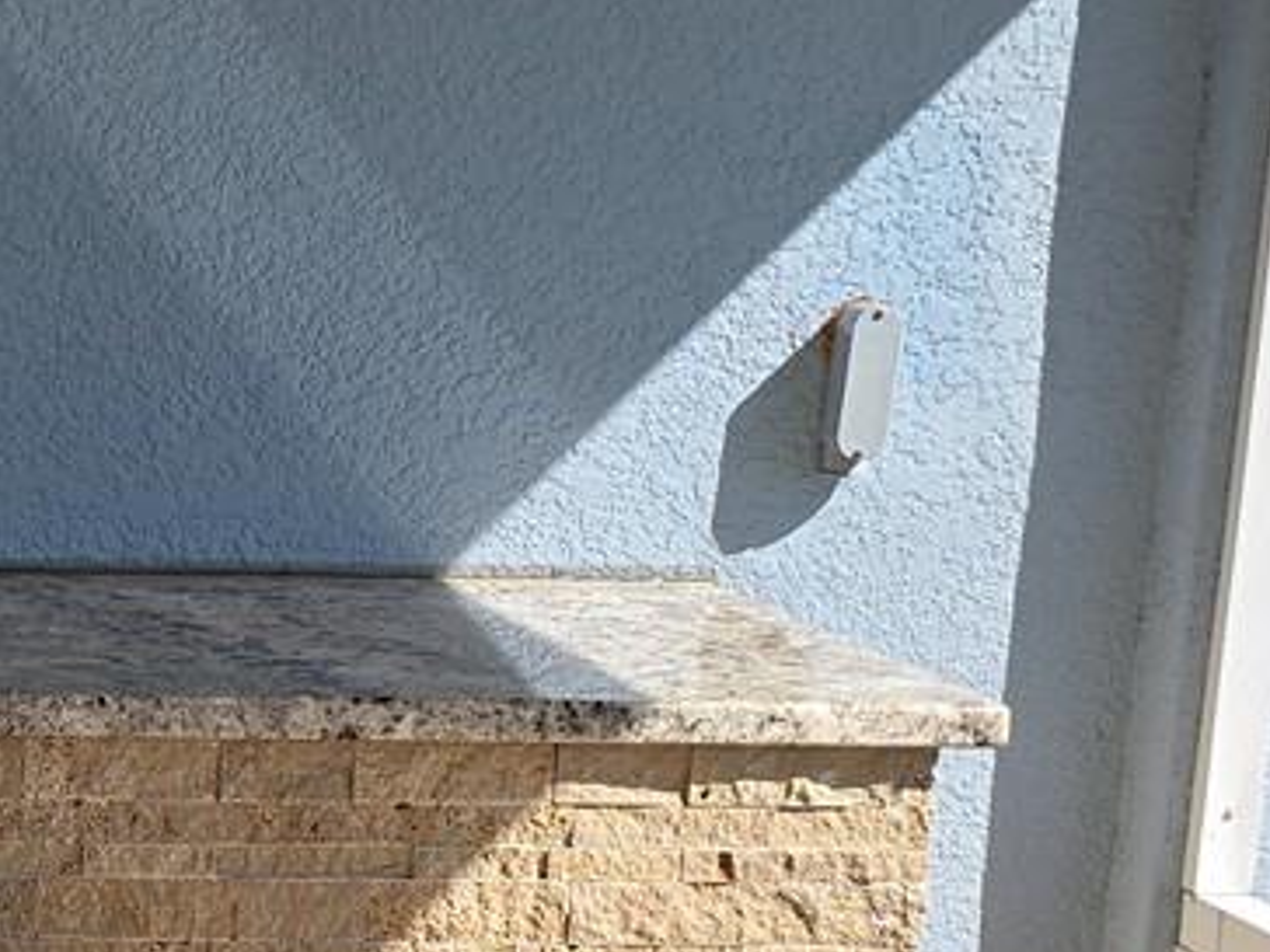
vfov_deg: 14.5
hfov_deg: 17.7
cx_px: -565
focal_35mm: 101
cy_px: 854
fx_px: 3706
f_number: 1.7
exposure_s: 1/316
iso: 12
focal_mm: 6.3
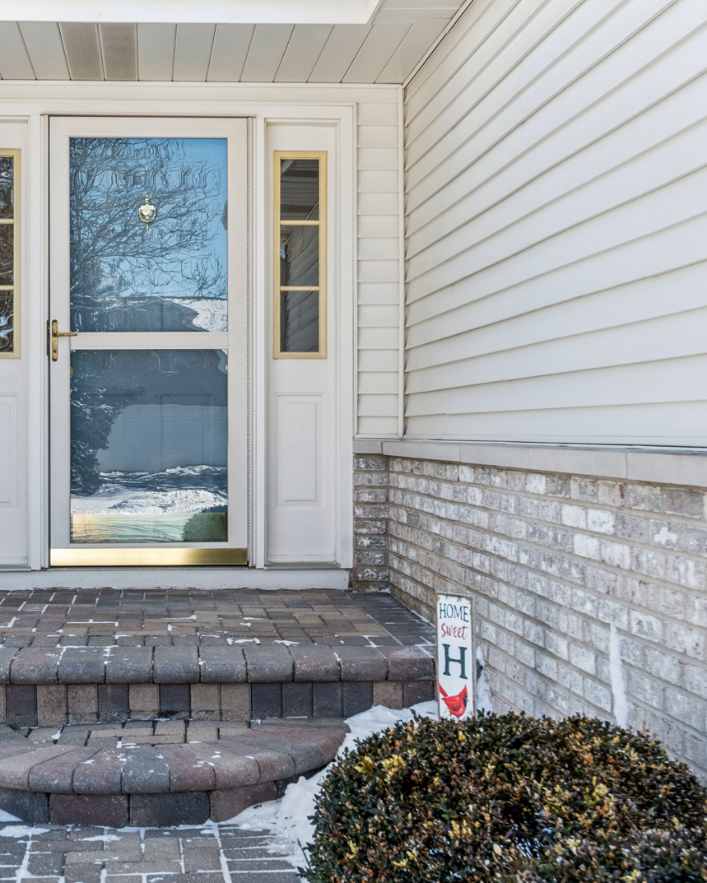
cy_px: 443
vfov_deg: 36.6
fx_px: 1333
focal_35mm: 51
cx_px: 164
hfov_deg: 29.2
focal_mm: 24
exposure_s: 1/160
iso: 320
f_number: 8
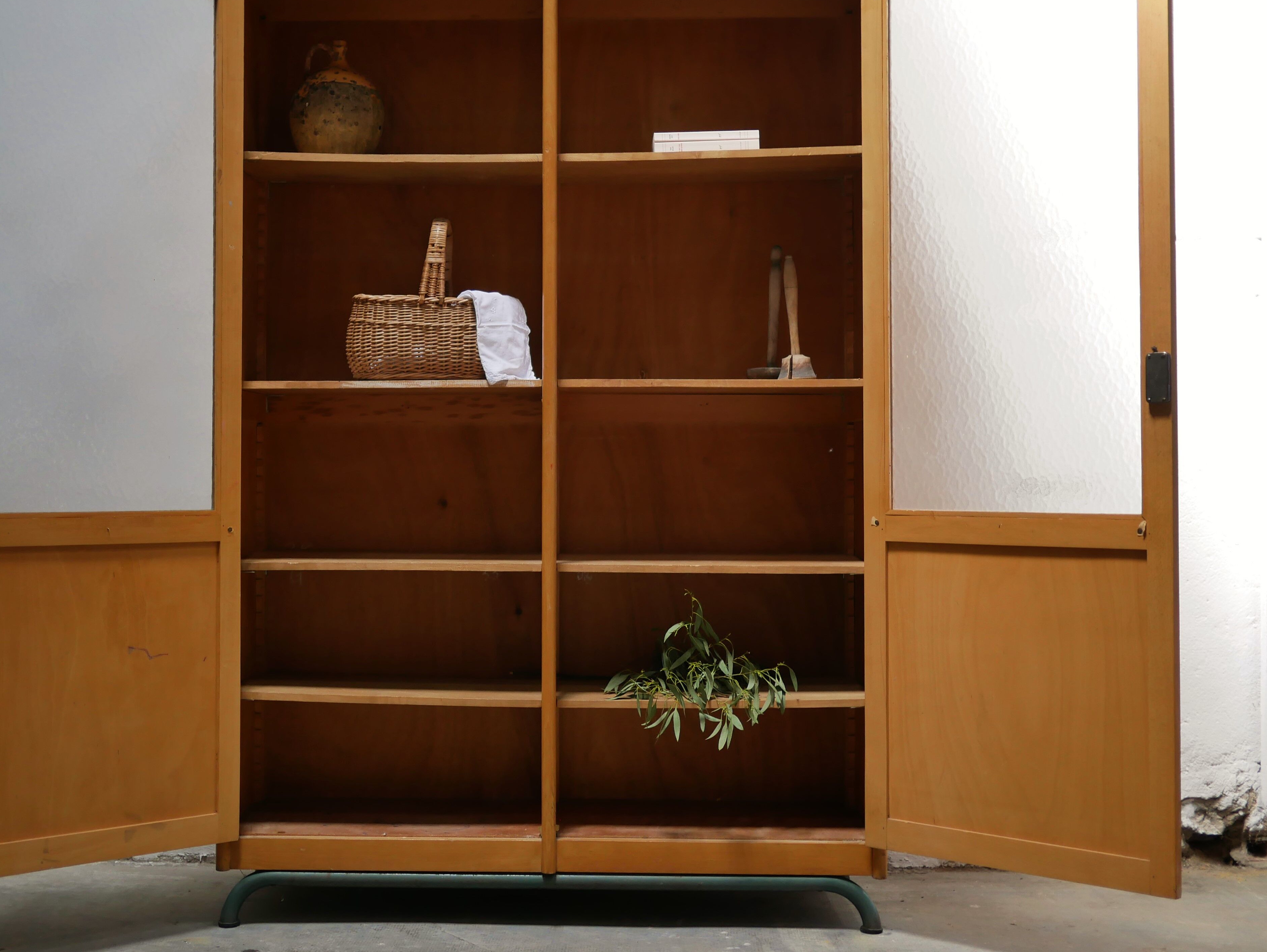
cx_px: 505
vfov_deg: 29.7
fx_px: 1794
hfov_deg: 38.7
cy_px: 416
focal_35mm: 49
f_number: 1.7
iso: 200
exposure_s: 1/100
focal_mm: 20
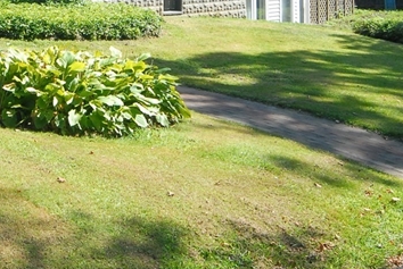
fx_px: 874
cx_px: 94
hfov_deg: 25.6
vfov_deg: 16.2
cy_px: -117
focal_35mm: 78
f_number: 10
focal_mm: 18
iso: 400
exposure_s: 1/125
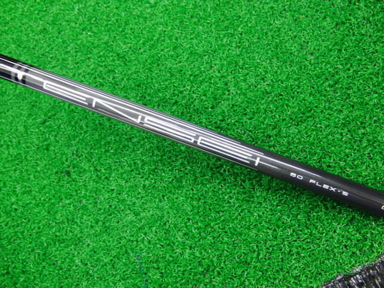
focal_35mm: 37
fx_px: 410
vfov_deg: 38.7
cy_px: 144
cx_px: 192
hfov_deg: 50.1
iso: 400
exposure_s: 1/25
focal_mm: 6.42
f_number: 3.6
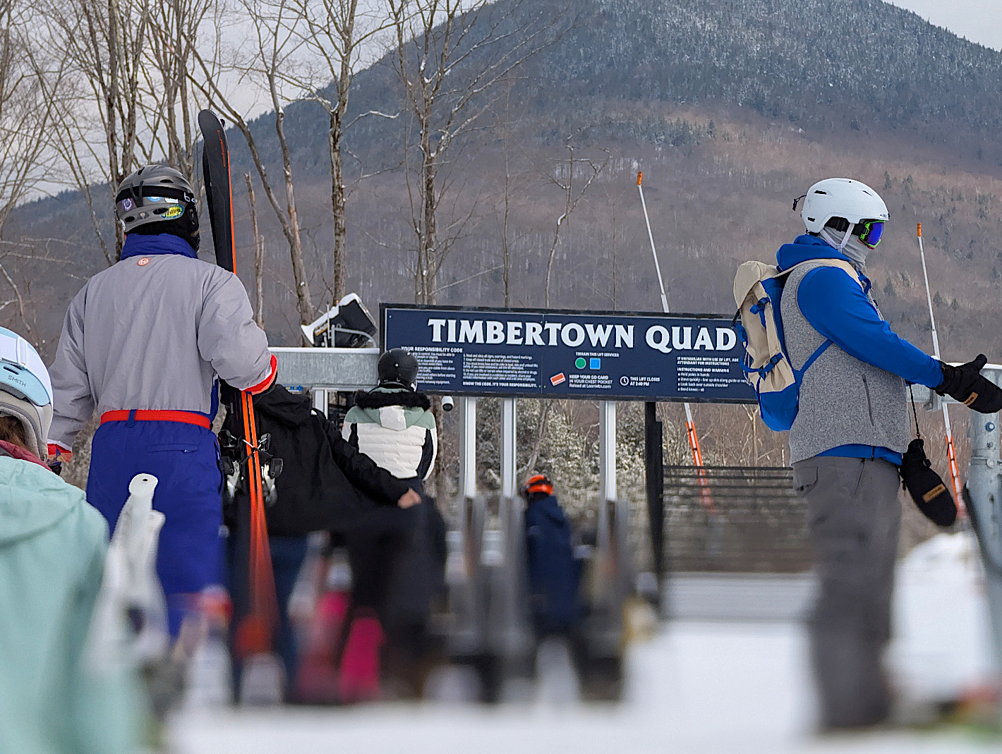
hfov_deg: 12.5
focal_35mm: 158
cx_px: 515
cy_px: 281
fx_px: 4580
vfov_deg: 9.4
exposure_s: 1/1263
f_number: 2.8
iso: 75
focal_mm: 18
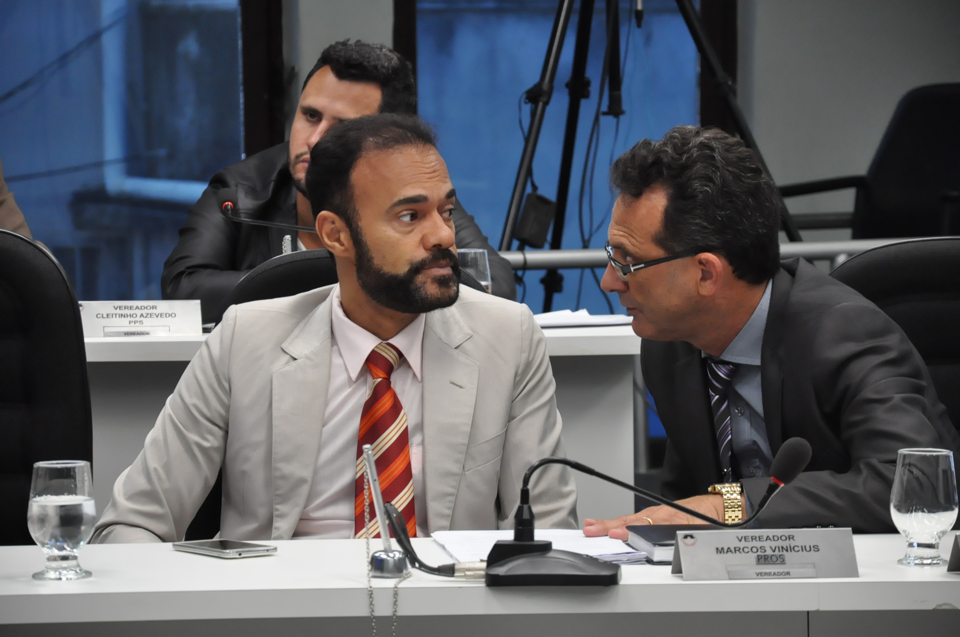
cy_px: 318
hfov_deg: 13.1
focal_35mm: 158
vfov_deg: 8.7
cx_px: 480
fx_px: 4195
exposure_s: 1/125
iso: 2000
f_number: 5.6
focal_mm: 105
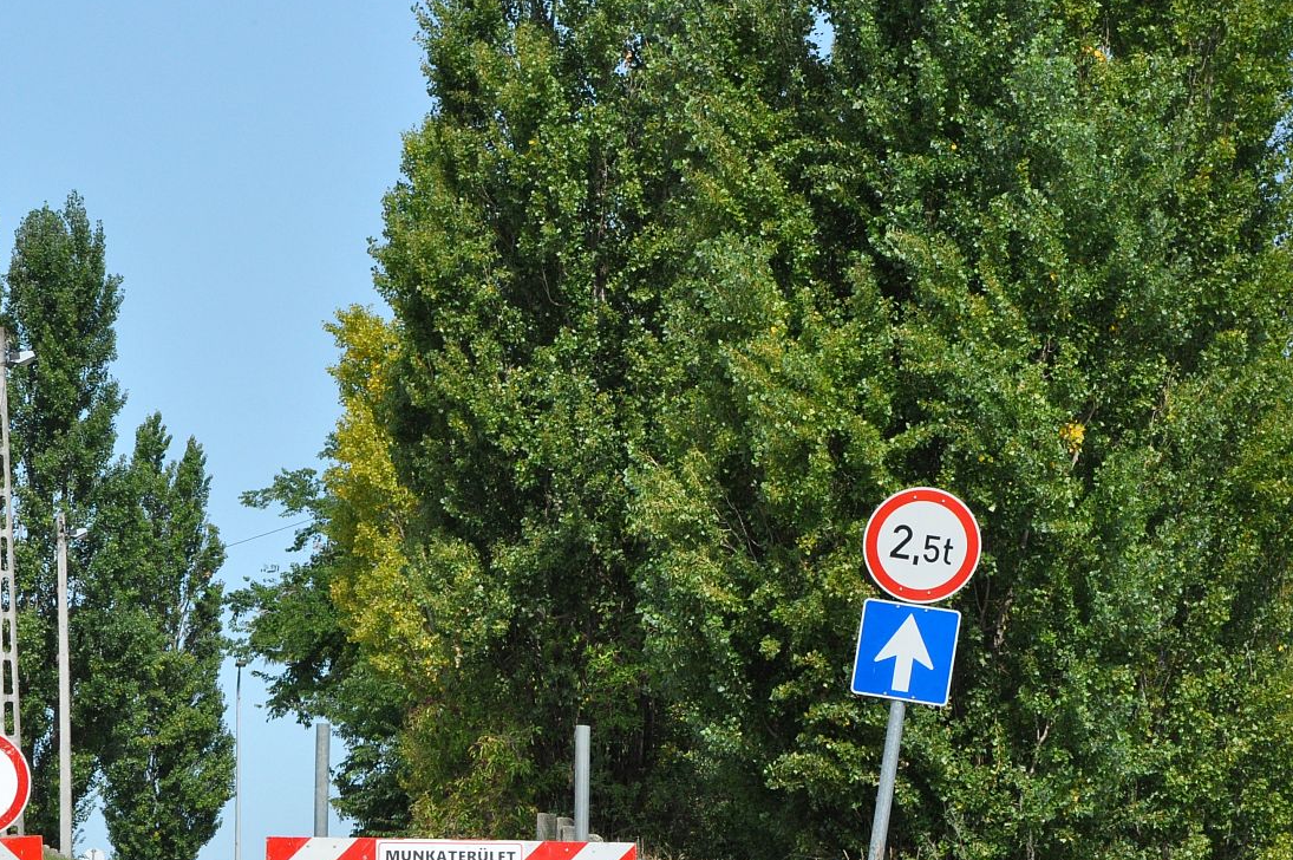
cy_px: 696
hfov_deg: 14.3
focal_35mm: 143
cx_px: 318
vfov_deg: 9.6
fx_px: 5131
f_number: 13
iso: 800
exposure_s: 1/640
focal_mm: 58
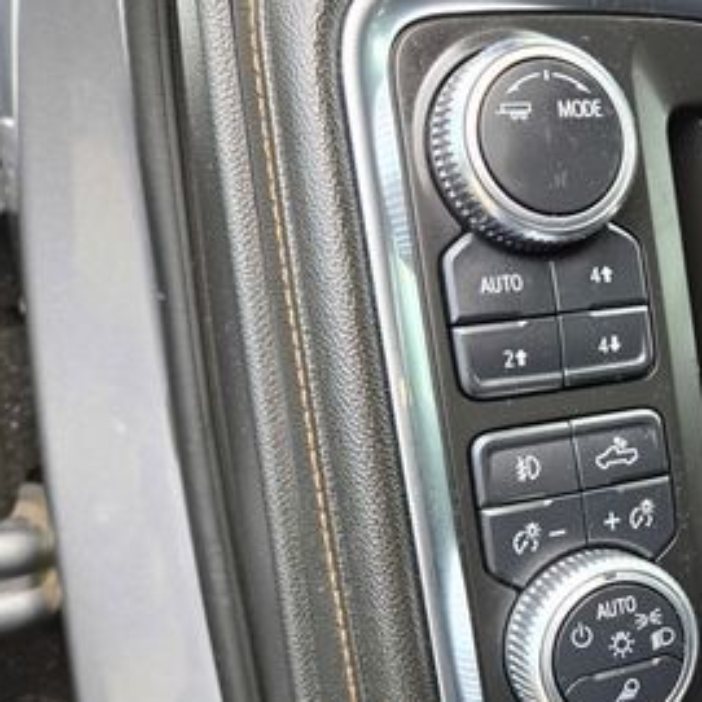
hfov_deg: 32.7
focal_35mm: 48
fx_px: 1101
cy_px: 490
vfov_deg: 34.9
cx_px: 689
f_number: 1.8
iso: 64
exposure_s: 1/180
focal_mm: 5.4
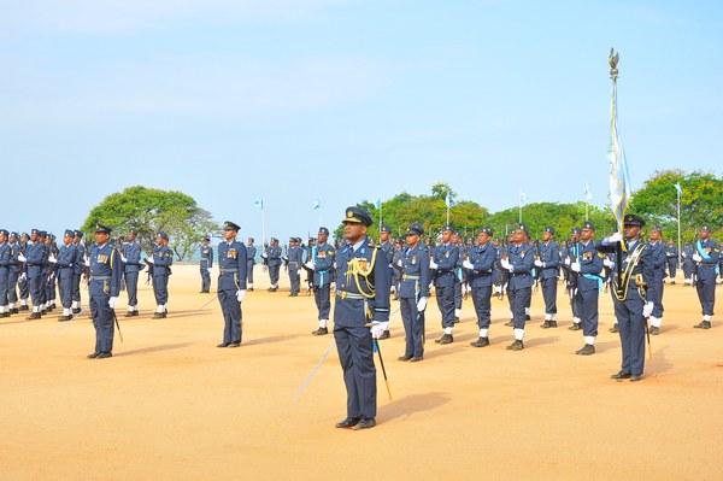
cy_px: 240
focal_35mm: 60
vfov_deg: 22.6
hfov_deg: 33.4
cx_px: 362
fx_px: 1204
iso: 200
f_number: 10
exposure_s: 1/200
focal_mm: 40
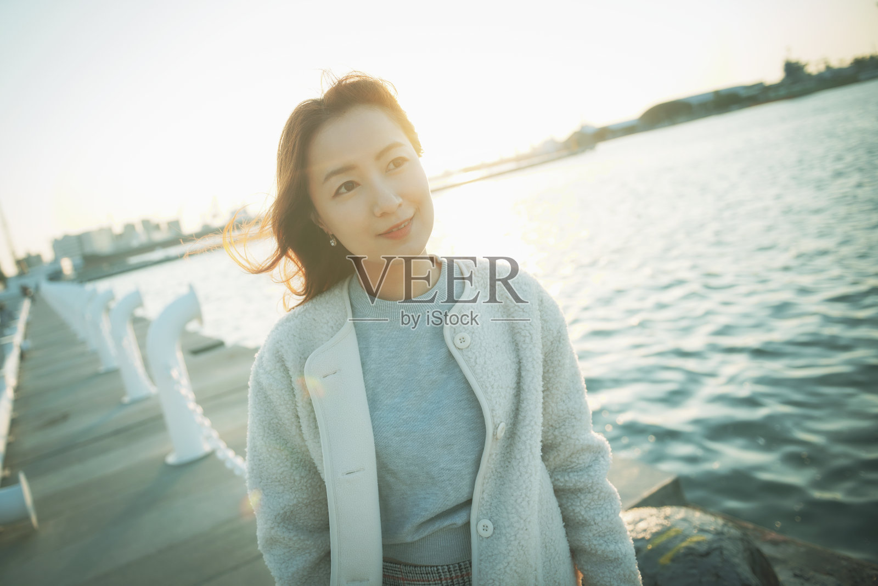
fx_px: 586
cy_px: 293
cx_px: 439
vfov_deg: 53.2
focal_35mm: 24
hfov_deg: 73.7
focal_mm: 24
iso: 200
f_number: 2.8
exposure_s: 1/500
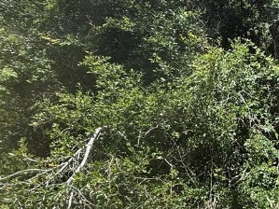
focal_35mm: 48
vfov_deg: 30.2
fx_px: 387
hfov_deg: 33.9
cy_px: 117
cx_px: 314
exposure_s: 1/405
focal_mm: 2.22
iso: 50
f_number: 2.2
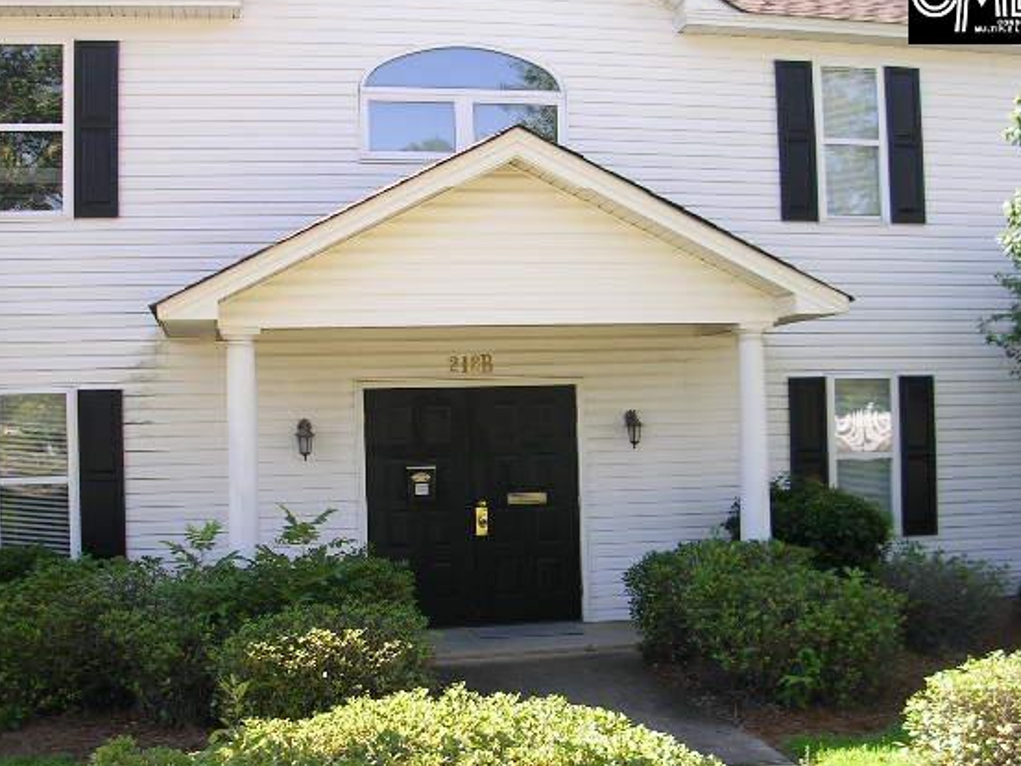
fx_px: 1298
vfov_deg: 32.9
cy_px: 393
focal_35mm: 44
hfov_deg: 42.9
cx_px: 495
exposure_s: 1/220
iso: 50
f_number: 2.8
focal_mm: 5.8
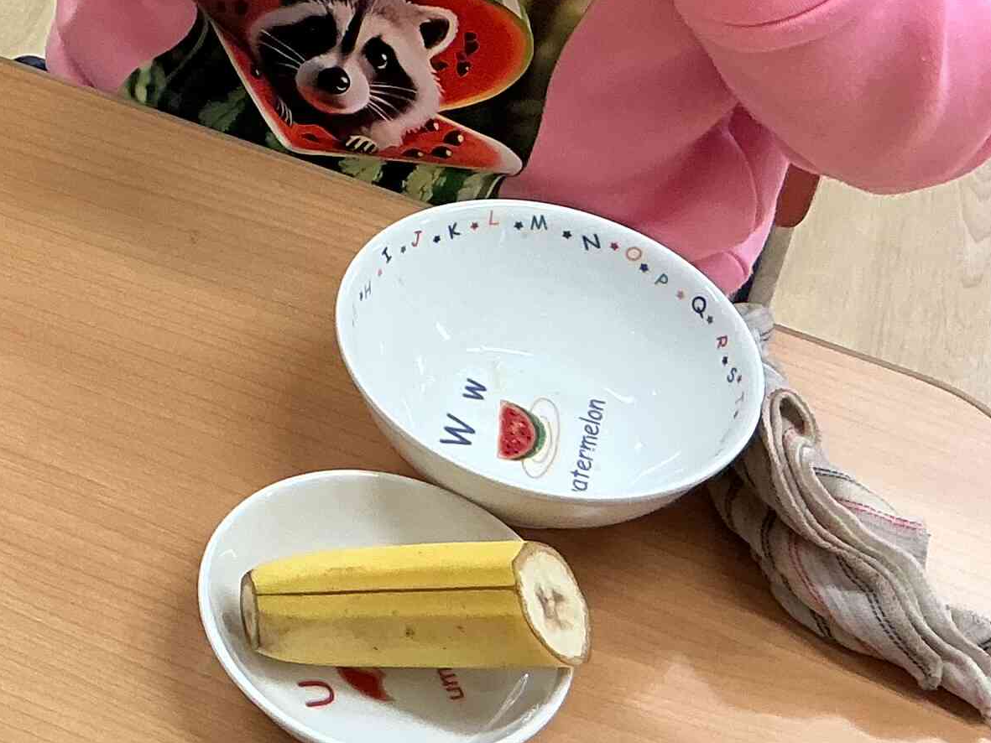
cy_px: -95
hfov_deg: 18.5
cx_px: -285
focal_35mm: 99
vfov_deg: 14.6
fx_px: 2834
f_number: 1.8
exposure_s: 1/100
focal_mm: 3
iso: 64
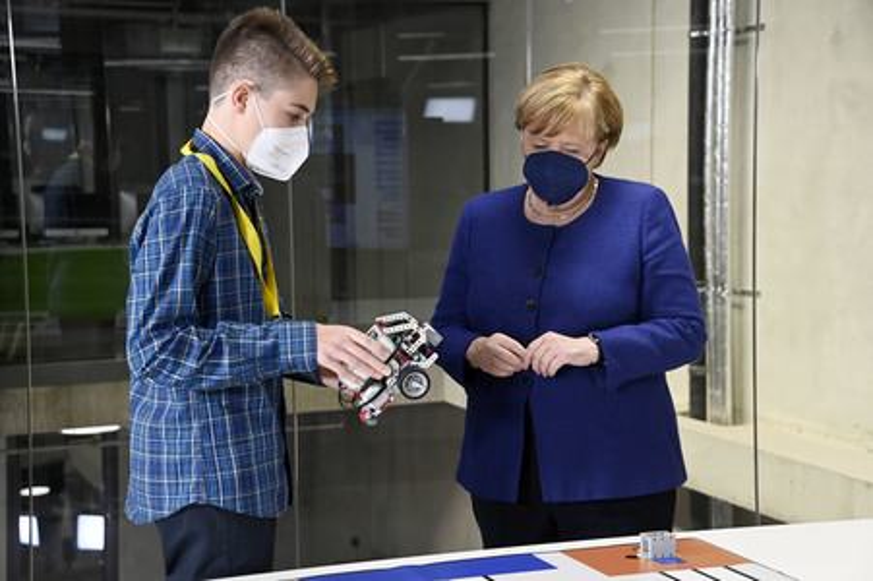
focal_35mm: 70
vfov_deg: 19.4
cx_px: 436
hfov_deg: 28.9
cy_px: 290
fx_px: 1696
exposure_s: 1/400
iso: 4000
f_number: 6.3
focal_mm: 70
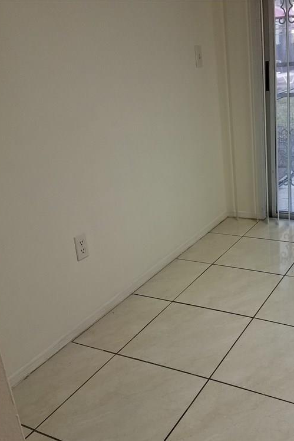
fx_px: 453
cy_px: 225
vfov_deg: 51.9
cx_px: 227
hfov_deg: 35.0
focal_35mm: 37
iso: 100
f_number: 1.7
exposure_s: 1/60
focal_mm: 4.2
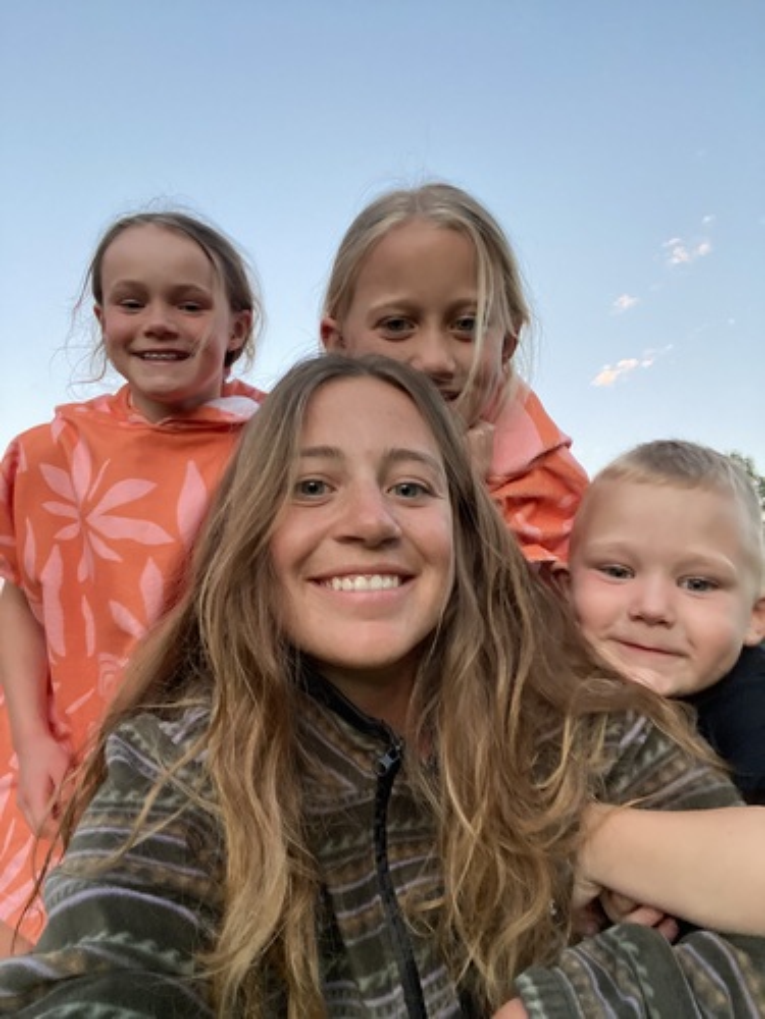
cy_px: 510
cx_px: 382
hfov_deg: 58.9
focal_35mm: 23
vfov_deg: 73.9
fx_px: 678
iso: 320
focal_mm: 2.71
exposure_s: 1/60
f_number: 2.2
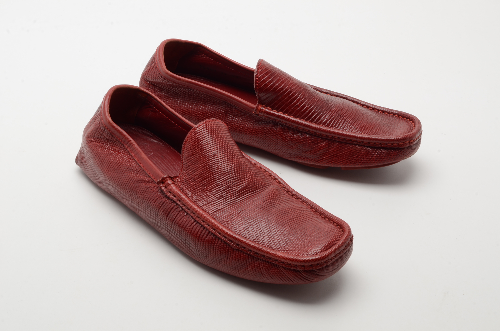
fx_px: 956
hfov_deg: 29.3
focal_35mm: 69
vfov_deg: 19.6
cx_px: 250
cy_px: 166
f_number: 18
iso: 100
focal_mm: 46
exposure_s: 1/100
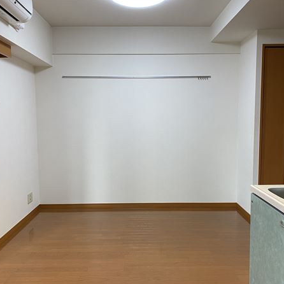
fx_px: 306
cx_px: 143
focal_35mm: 33
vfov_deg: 49.7
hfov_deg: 49.7
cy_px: 149
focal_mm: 4.25
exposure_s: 1/50
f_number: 1.8
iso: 80
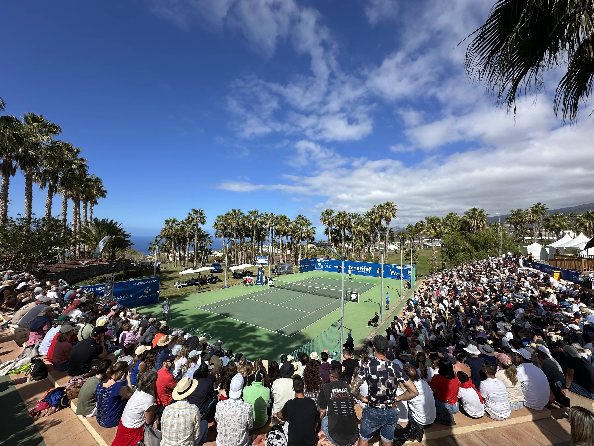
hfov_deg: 102.1
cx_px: 297
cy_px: 223
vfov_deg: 85.7
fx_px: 240
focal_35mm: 14
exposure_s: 1/2681
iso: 40
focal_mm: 2.22
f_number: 2.2
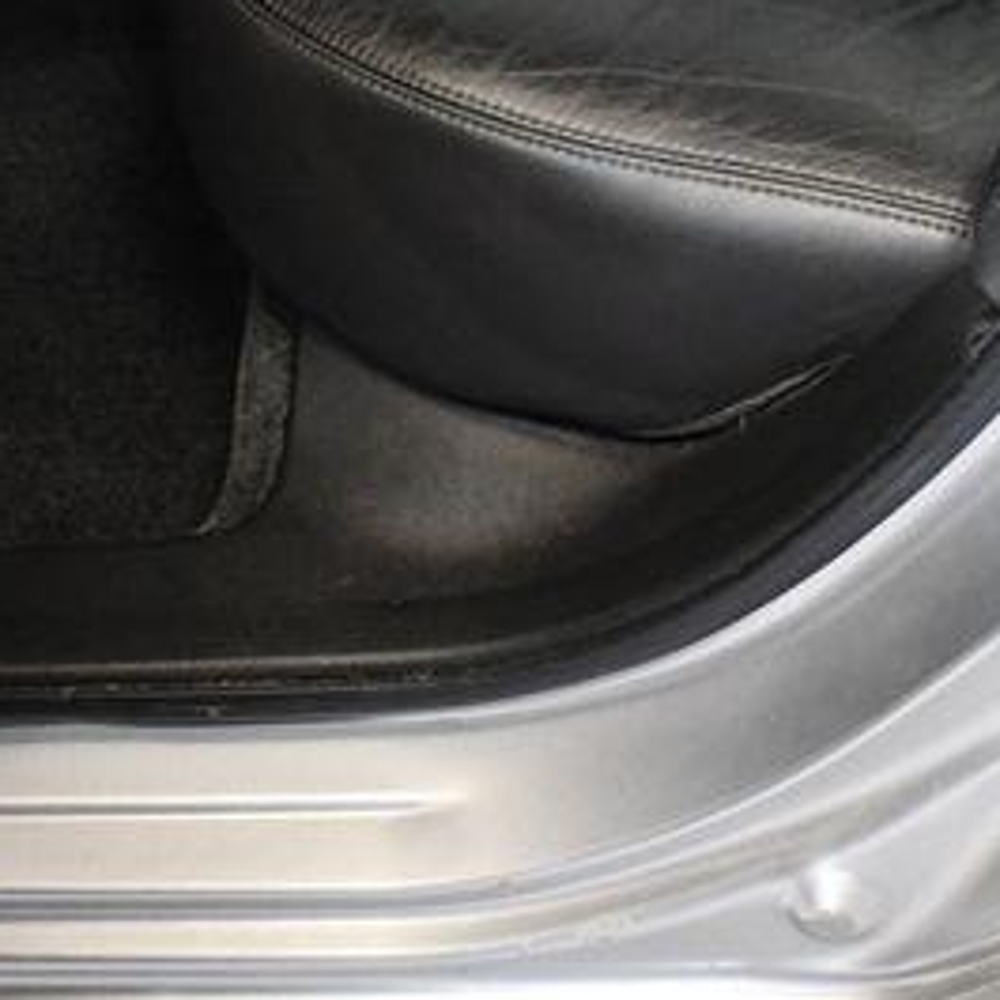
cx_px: 740
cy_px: 442
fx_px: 2419
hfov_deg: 23.1
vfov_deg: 23.3
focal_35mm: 74
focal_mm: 18
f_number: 3.5
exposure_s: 1/125
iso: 3200
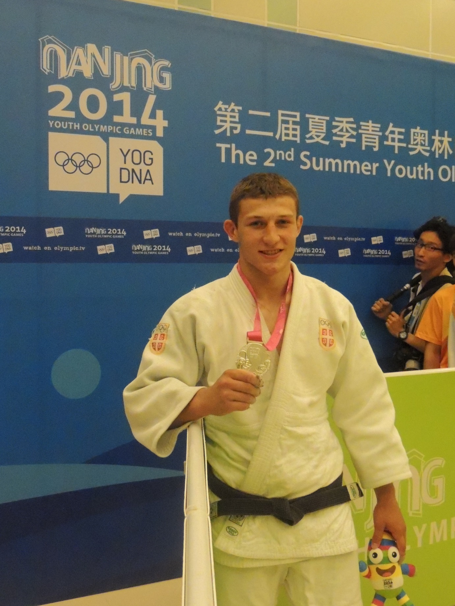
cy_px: 303
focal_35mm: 40
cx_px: 228
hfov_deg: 36.0
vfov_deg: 46.8
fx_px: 701
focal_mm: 7.1
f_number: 3.3
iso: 3200
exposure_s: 1/200
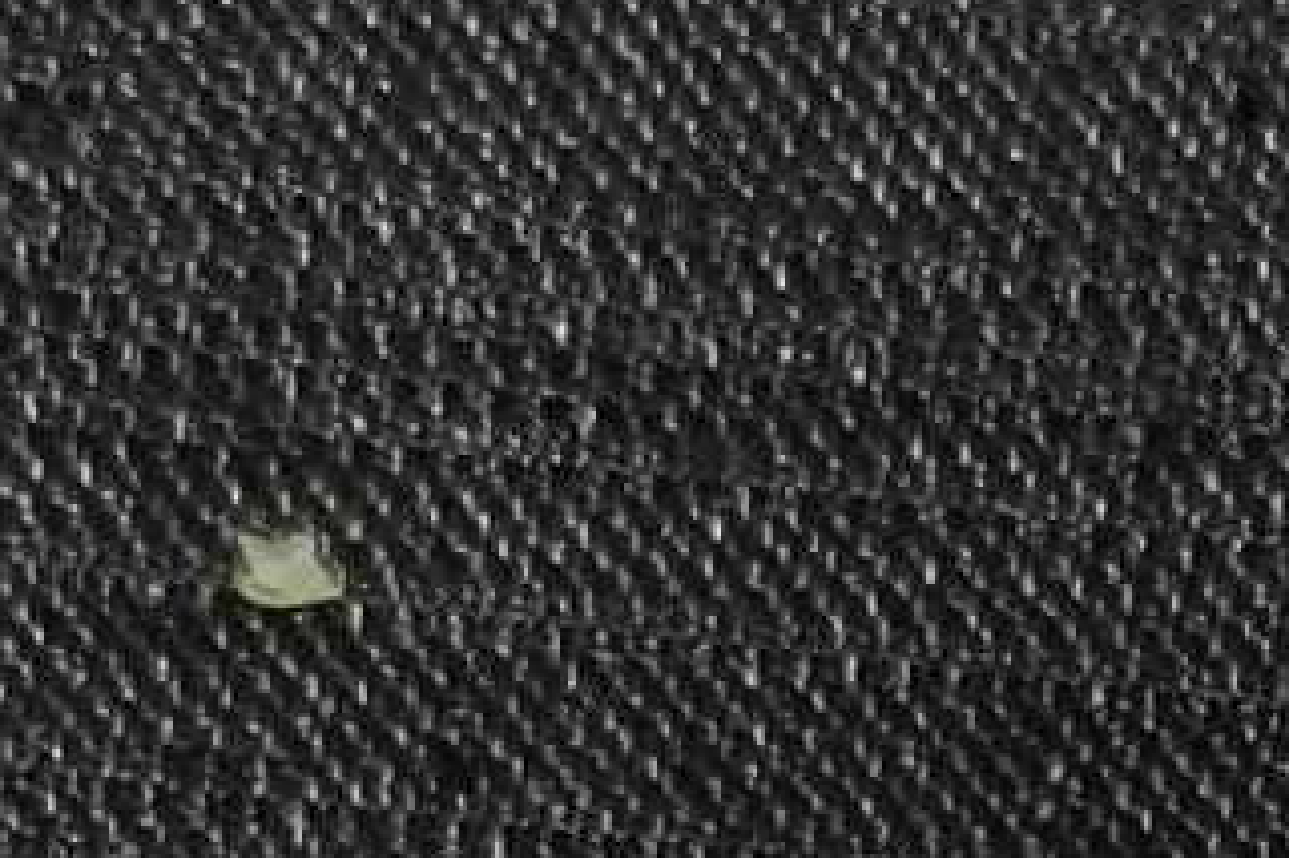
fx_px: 11523
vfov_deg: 4.0
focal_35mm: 322
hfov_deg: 6.3
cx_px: 1732
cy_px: 3533
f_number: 1.8
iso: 64
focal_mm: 5.58
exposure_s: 1/100
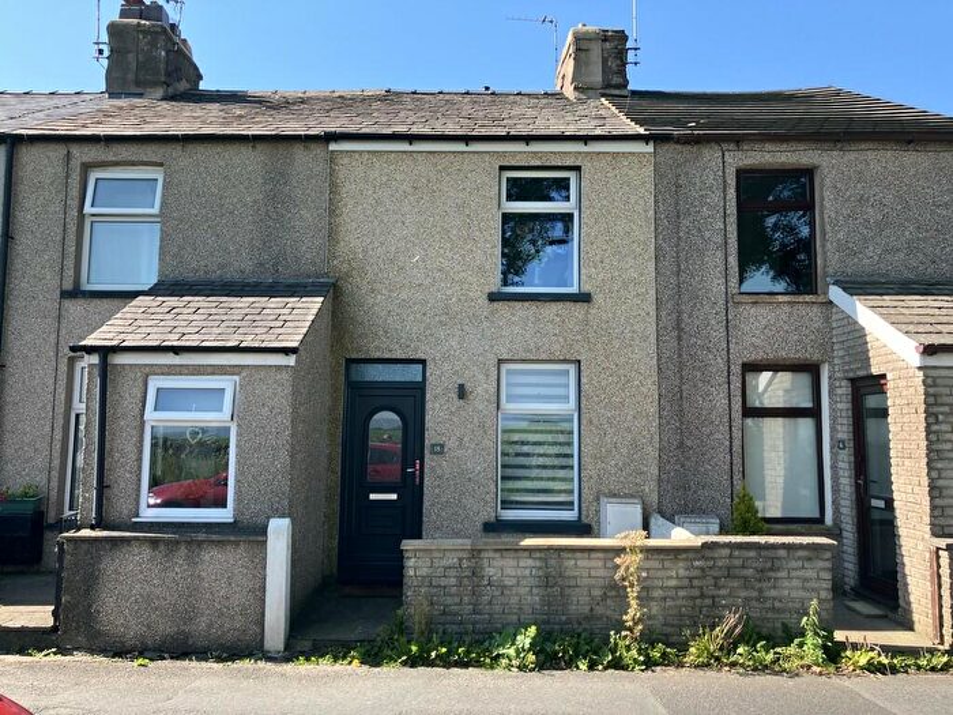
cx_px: 476
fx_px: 771
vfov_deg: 49.7
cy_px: 358
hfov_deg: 63.4
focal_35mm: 28
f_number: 1.8
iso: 32
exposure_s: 1/480
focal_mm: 3.99
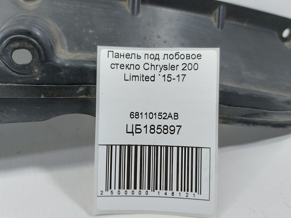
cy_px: 112
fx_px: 252
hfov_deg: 60.0
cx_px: 149
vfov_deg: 46.8
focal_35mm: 30
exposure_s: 1/50
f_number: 1.8
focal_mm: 5.23
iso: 80
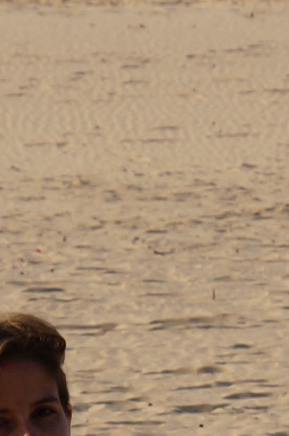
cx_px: 337
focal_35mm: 820
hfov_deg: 1.7
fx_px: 9902
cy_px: 534
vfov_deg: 2.5
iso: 100
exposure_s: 1/200
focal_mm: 94
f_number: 9
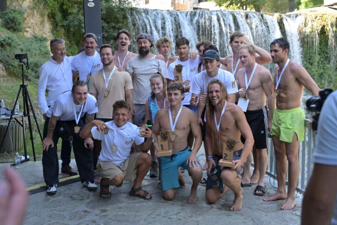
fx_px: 421
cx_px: 160
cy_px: 108
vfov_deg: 29.9
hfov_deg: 43.6
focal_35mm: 45
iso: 500
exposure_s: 1/400
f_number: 4
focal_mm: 42
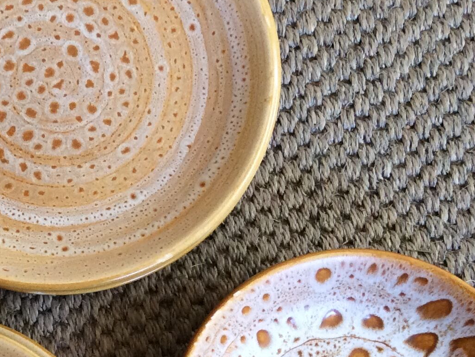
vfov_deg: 18.0
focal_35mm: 81
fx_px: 1112
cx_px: 81
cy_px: 297
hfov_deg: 23.7
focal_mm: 3.3
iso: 125
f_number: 2.4
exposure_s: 1/25
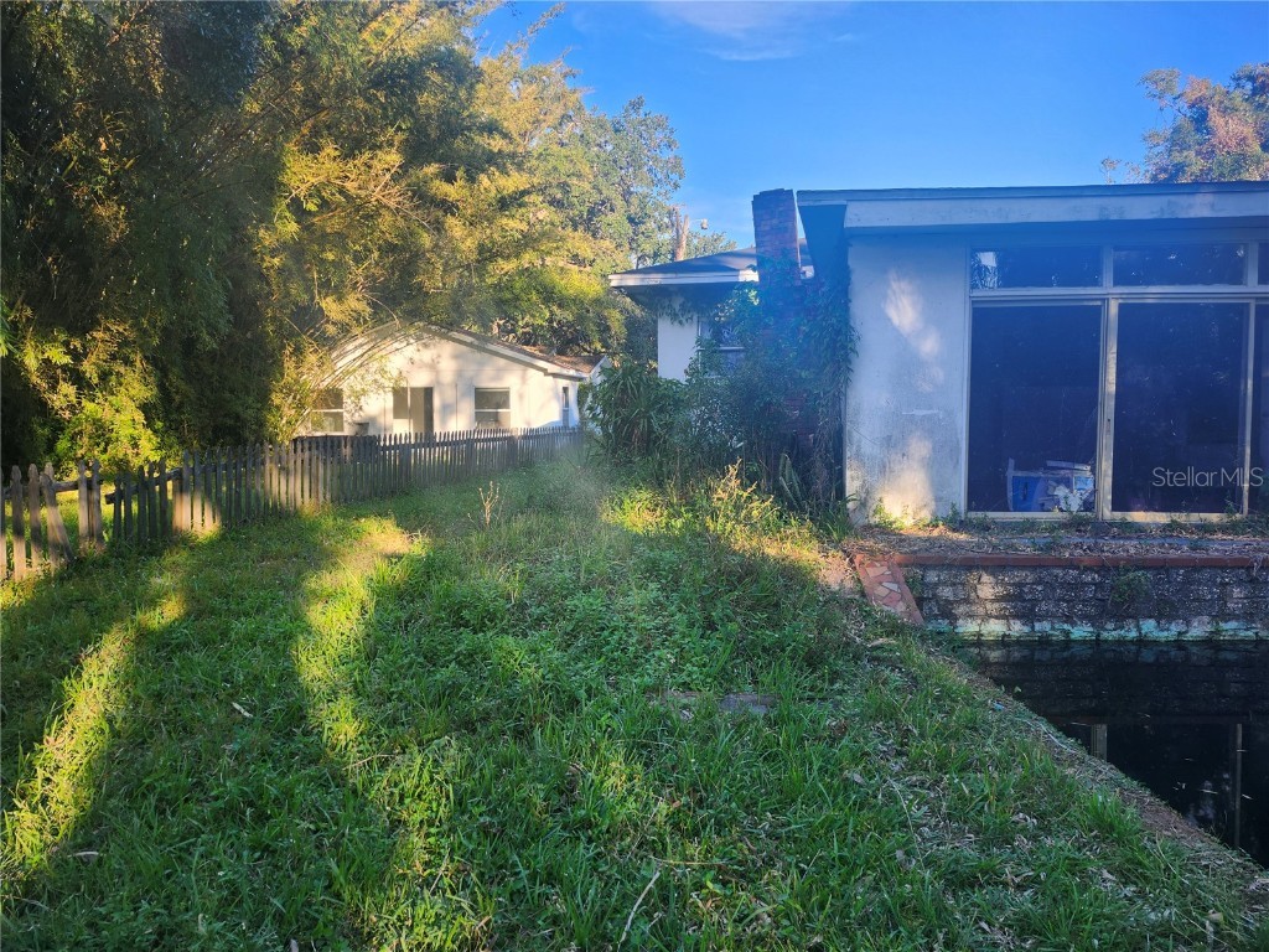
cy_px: 476
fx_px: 843
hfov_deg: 73.9
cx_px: 634
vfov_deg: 58.9
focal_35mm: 23
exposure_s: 1/218
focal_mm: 5.54
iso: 25
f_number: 1.8
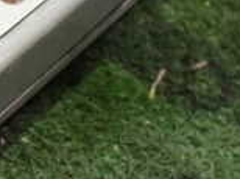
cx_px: -109
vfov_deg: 12.5
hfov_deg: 15.6
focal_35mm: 117
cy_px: 23
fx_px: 810
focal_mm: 5.4
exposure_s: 1/60
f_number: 2.3
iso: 800
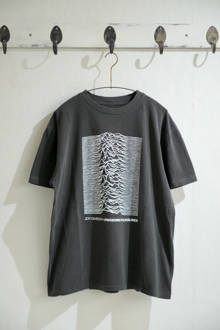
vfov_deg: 28.8
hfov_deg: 19.5
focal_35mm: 70
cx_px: 110
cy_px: 165
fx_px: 641
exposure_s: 1/500
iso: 8000
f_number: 4
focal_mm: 70
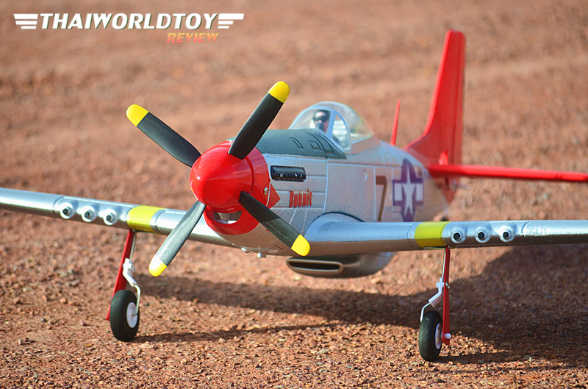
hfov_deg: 8.6
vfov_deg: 5.7
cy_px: 194
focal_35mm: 240
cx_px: 294
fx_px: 3910
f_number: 5.6
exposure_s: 1/320
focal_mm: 160
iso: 100
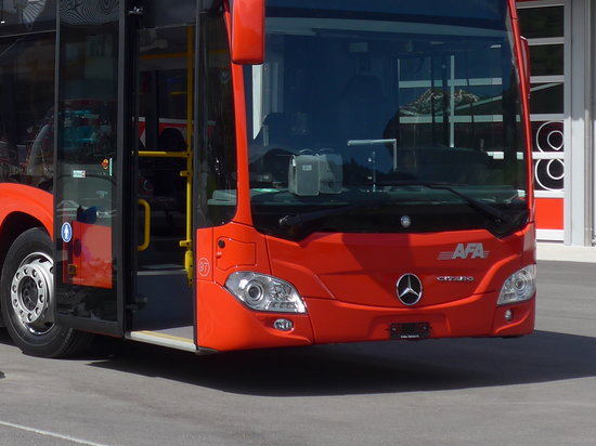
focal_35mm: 107
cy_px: 18
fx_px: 1841
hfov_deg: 18.1
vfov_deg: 13.7
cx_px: 78
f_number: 3.2
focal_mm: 10.1
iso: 80
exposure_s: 1/1300
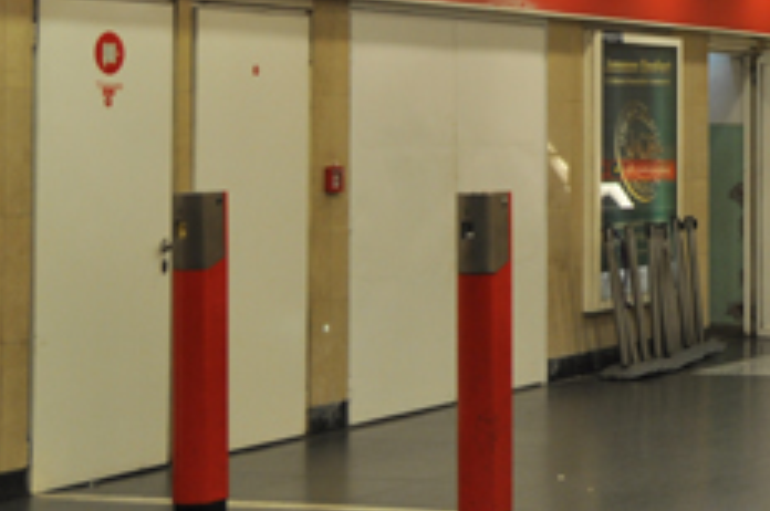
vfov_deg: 13.4
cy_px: 70
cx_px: 953
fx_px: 2157
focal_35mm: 101
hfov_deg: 19.0
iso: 400
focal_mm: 26
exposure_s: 1/80
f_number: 4.5
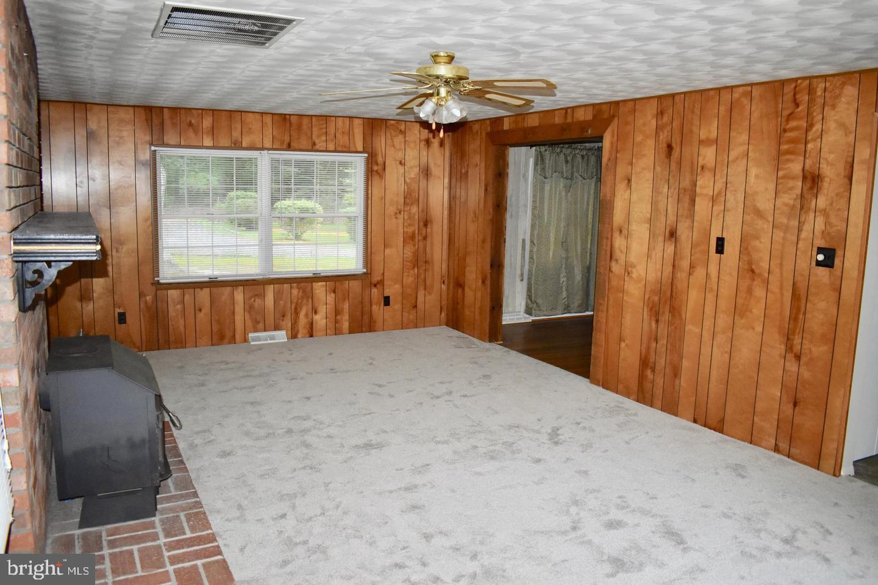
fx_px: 658
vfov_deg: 47.9
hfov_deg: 67.4
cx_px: 439
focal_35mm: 27
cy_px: 292
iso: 1600
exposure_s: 1/100
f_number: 3.5
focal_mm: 18
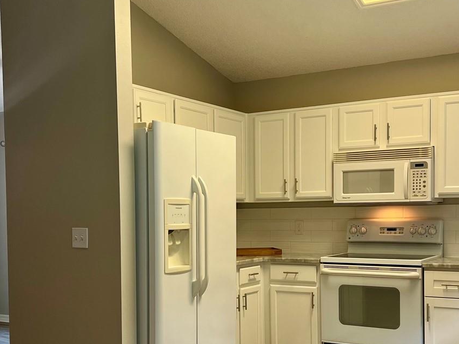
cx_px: 236
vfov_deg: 29.5
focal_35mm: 49
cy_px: 231
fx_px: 650
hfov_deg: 38.9
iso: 125
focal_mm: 5.7
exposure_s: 1/120
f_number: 1.5
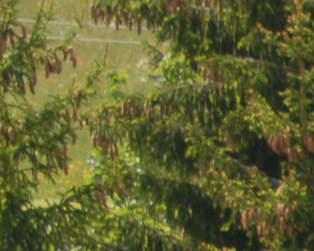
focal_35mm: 1944
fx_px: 18070
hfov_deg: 1.0
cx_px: -771
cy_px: -449
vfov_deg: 0.8
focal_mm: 150
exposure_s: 1/180
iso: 100
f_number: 7.1
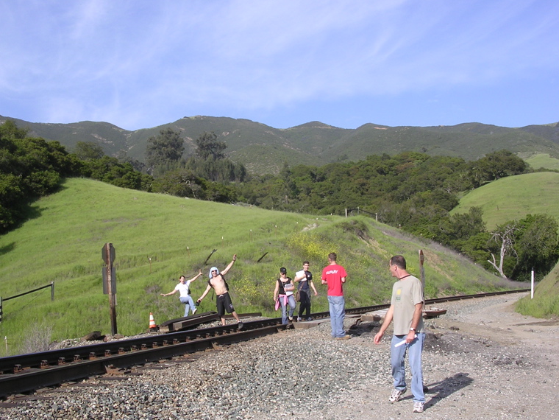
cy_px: 203
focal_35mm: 40
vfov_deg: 36.0
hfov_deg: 46.8
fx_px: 646
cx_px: 271
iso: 100
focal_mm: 5.8
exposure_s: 1/194
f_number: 5.6
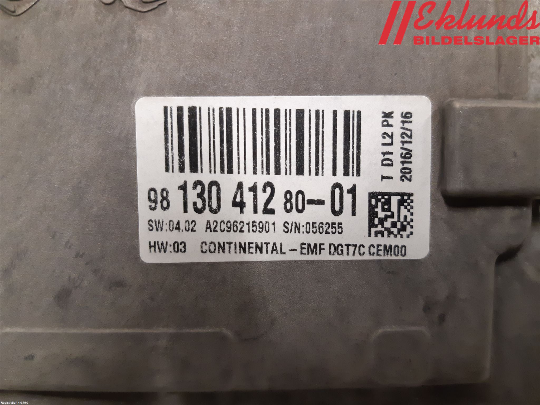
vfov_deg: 53.1
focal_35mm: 26
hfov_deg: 67.3
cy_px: 202
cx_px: 270
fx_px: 406
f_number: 1.7
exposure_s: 1/50
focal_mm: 3.93
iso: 250
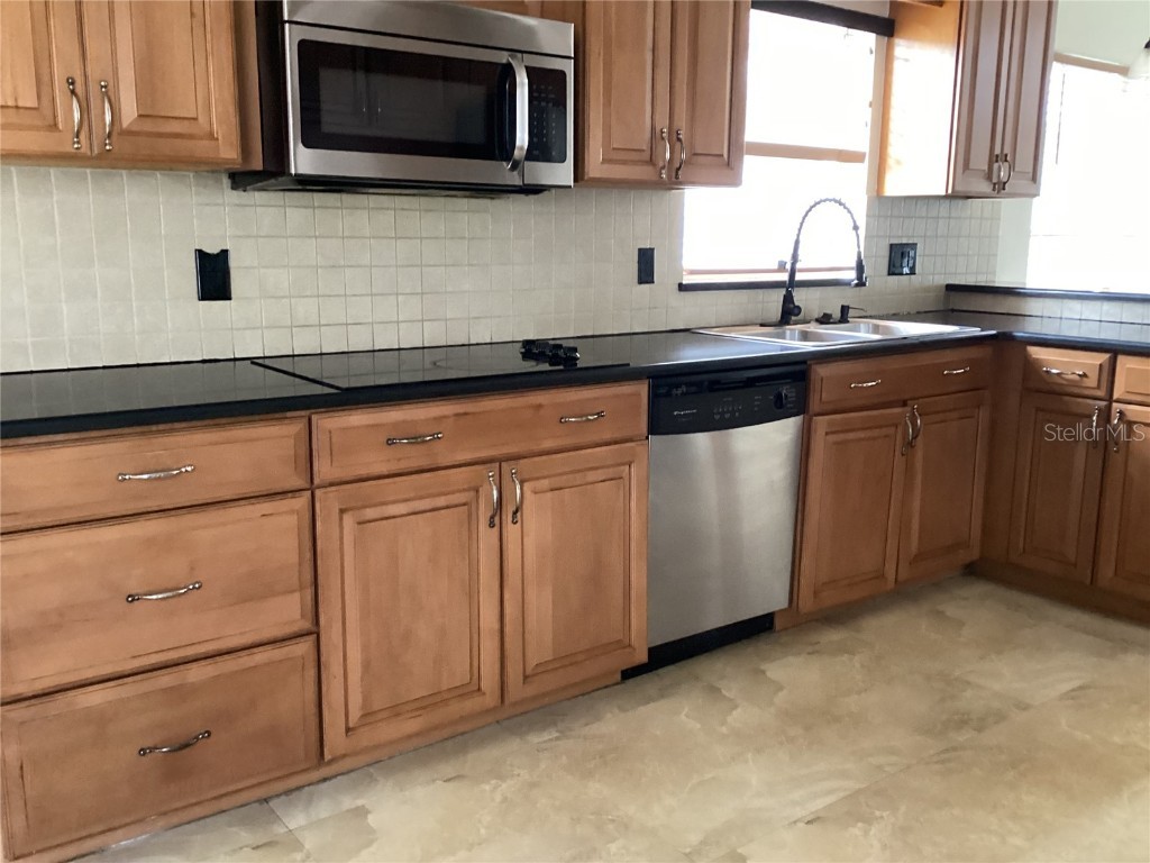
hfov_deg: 58.4
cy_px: 432
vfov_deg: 45.4
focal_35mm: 31
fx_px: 1030
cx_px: 575
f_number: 2.4
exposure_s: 1/40
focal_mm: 3.3
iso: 400
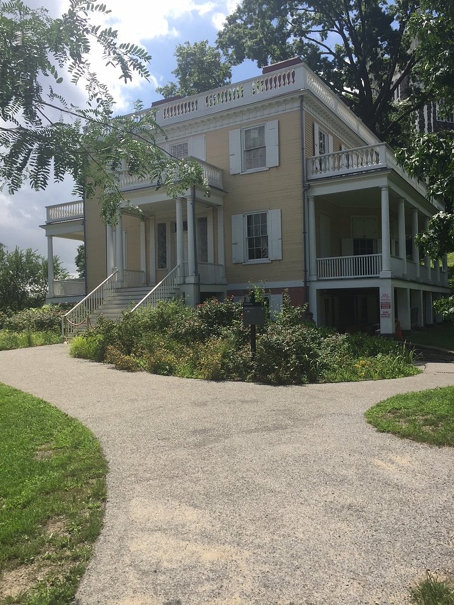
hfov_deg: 48.2
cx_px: 227
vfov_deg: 61.7
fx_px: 507
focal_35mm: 29
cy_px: 302
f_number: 2.2
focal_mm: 4.15
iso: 32
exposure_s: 1/1412
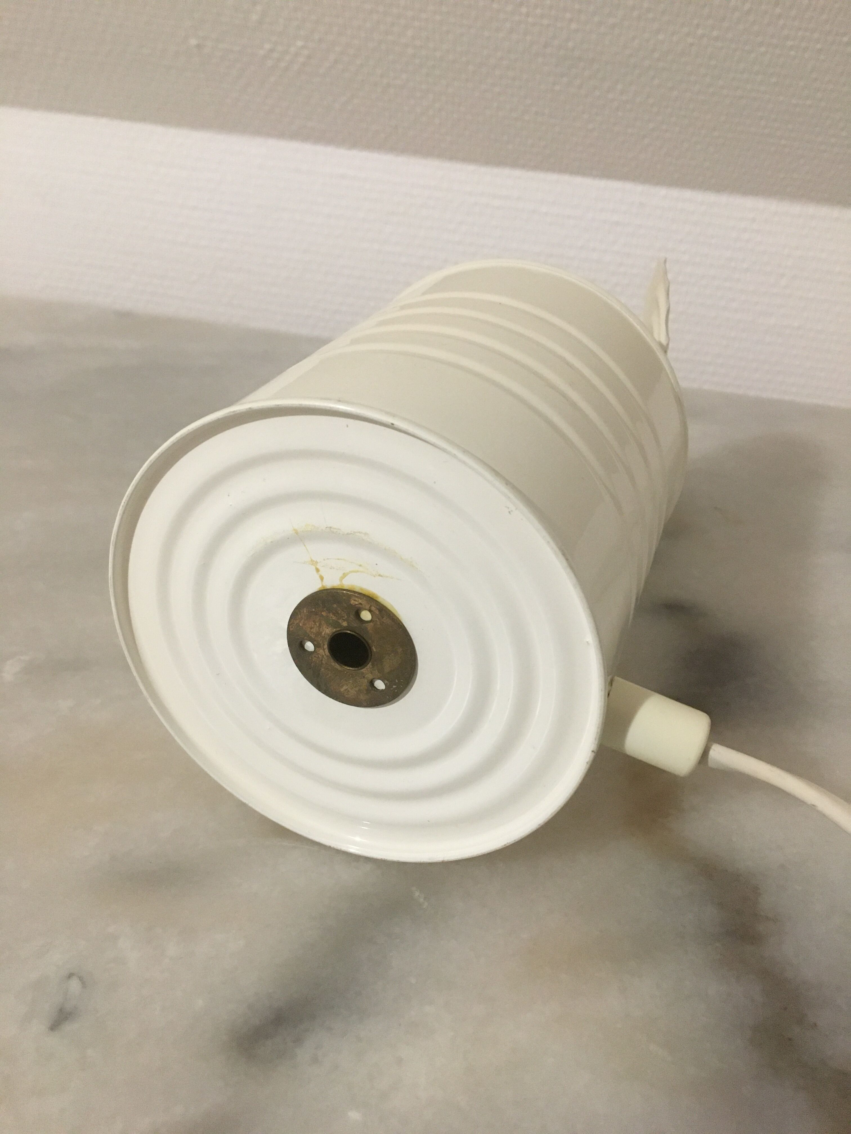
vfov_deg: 61.7
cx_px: 426
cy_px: 567
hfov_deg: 48.2
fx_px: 951
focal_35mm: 29
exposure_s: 1/25
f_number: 2.2
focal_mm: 4.15
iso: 200
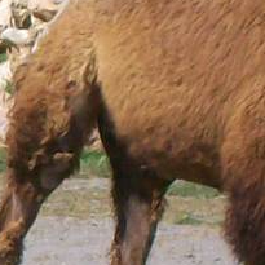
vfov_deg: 2.4
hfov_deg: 2.3
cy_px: 291
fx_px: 6453
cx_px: -345
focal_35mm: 745
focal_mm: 18
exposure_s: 1/818
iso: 80
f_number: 4.8
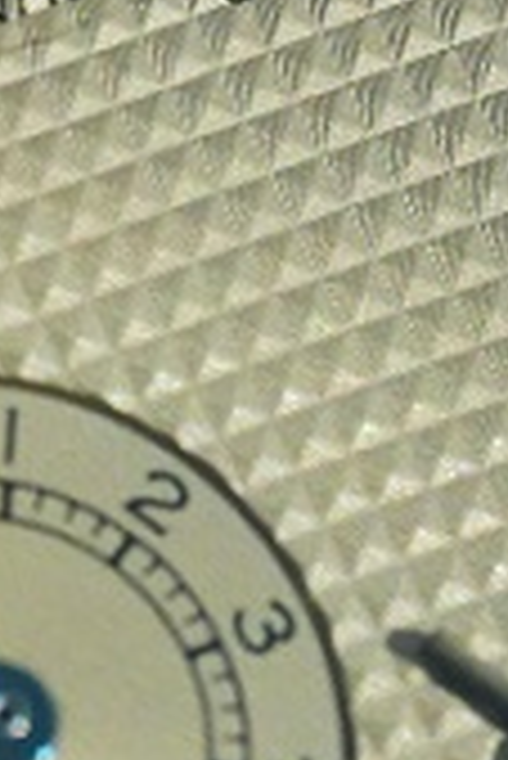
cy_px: -74
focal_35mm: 393
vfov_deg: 5.2
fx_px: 8301
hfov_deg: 3.5
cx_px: 198
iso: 4000
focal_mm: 105
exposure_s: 1/250
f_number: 10
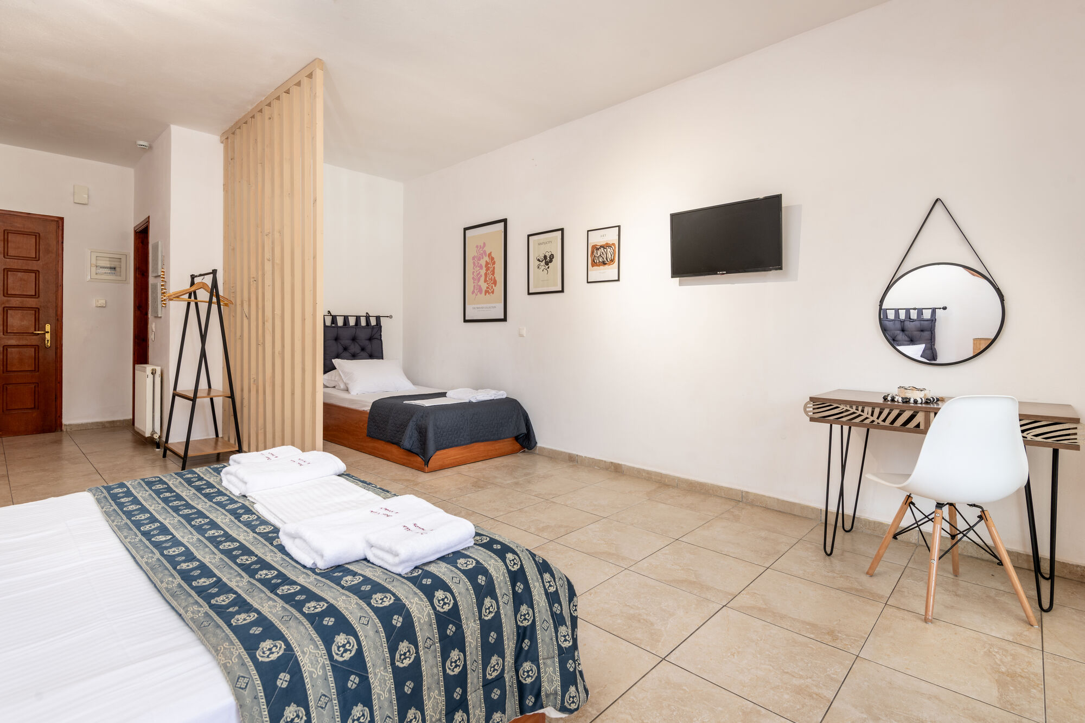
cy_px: 362
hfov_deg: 93.3
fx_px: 512
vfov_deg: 70.4
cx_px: 542
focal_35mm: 17
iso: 125
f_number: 9
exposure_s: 1/6
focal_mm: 17
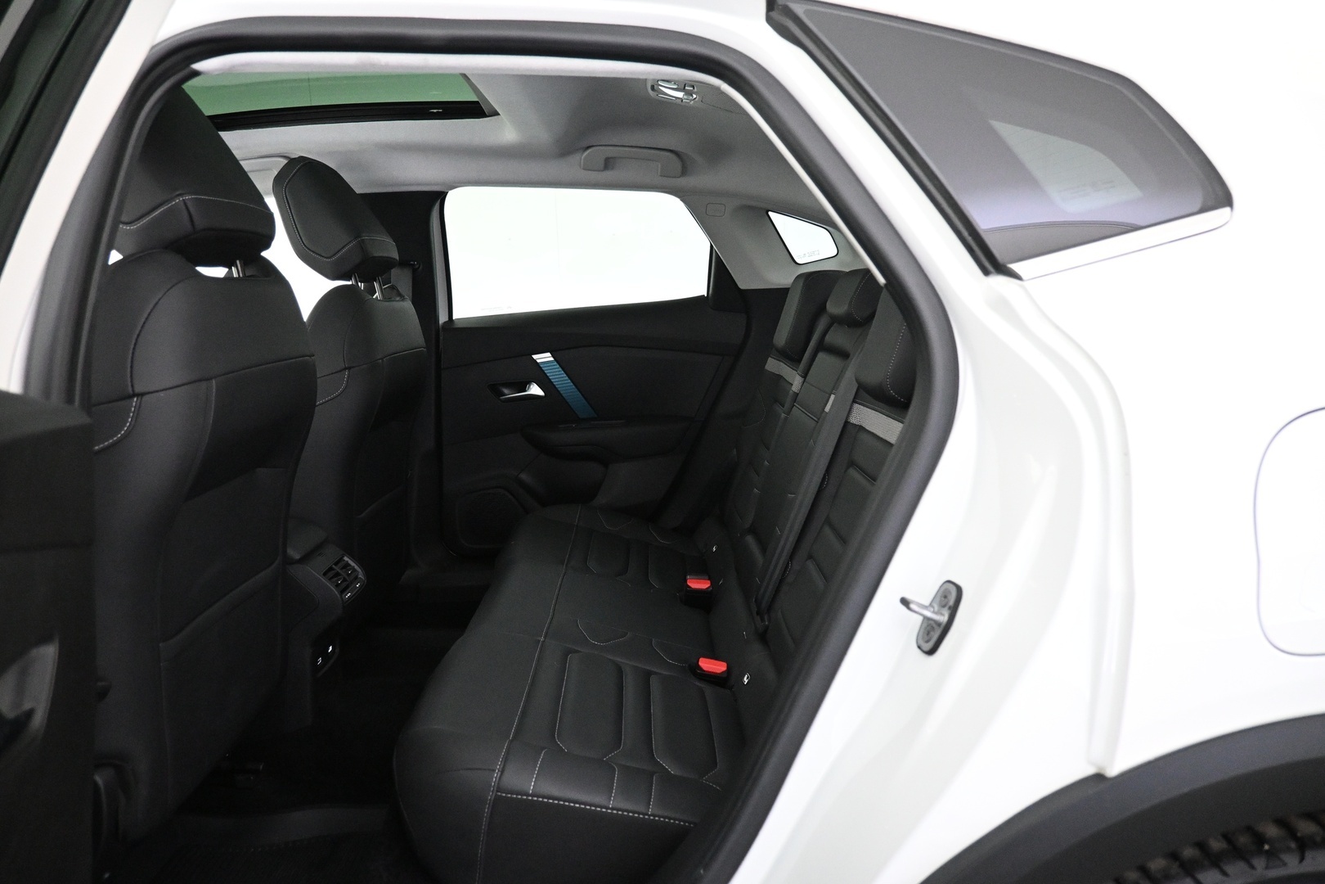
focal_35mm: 24
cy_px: 442
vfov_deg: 53.1
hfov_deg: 73.7
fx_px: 883
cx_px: 662
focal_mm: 16
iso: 4000
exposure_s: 1/50
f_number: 3.5
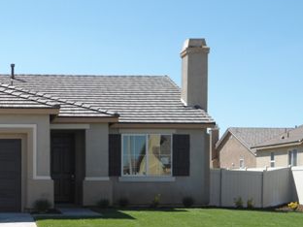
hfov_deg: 24.9
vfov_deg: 19.1
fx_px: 665
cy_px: 202
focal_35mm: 76
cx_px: 30
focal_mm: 6.7
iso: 80
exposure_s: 1/1000
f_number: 3.2
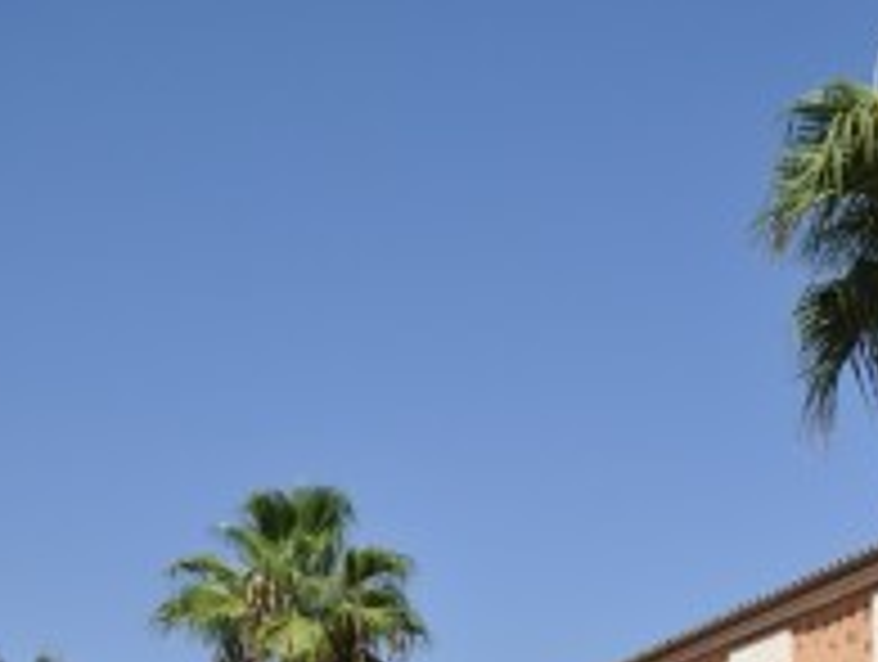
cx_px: 1117
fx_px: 1728
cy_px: 750
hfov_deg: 25.0
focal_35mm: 68
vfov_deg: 20.5
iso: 200
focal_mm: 18
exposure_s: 1/640
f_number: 8
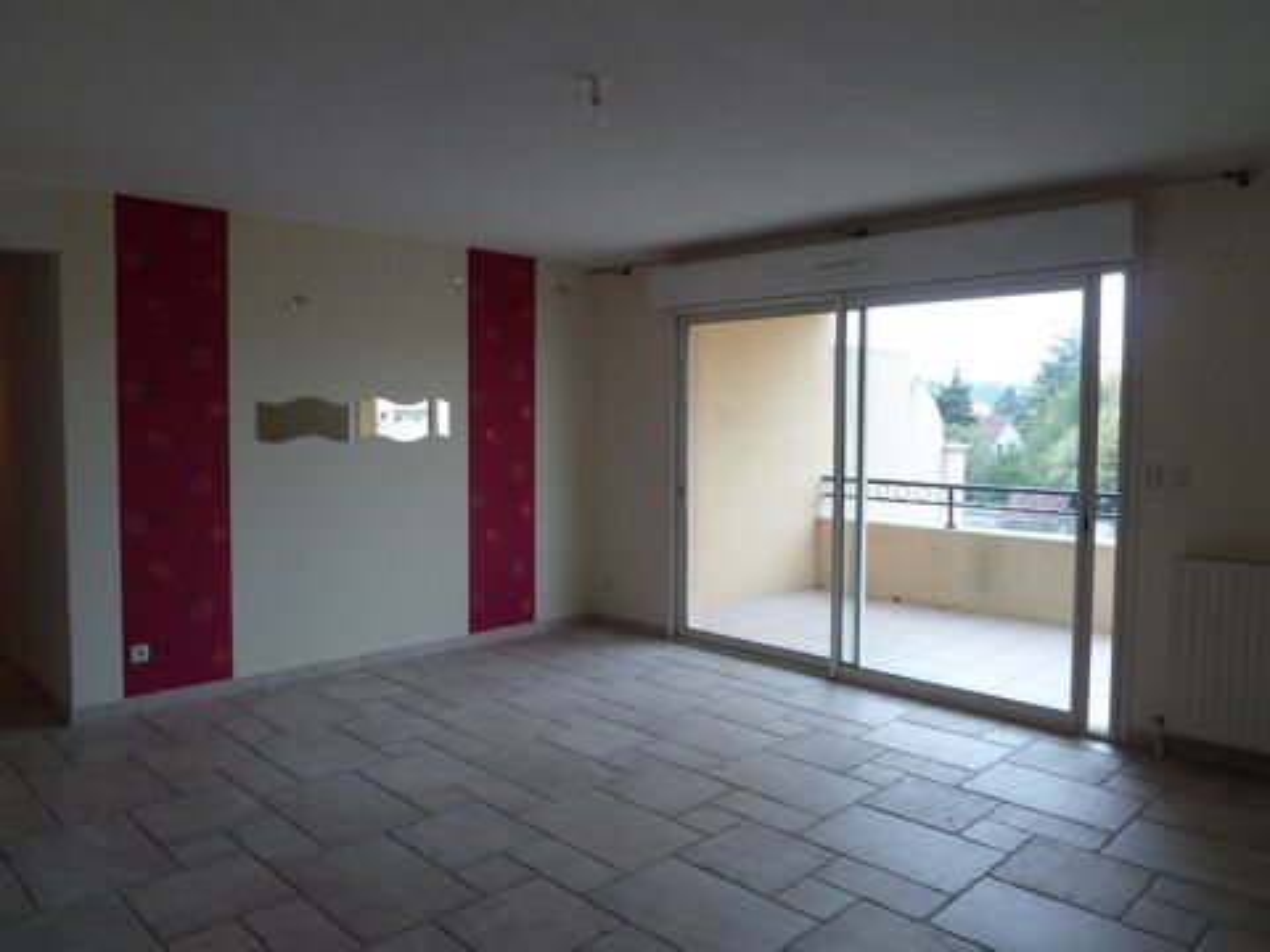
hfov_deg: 69.4
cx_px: 635
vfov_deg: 54.9
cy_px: 476
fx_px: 917
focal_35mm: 25
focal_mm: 4.1
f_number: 3.3
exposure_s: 1/40
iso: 80
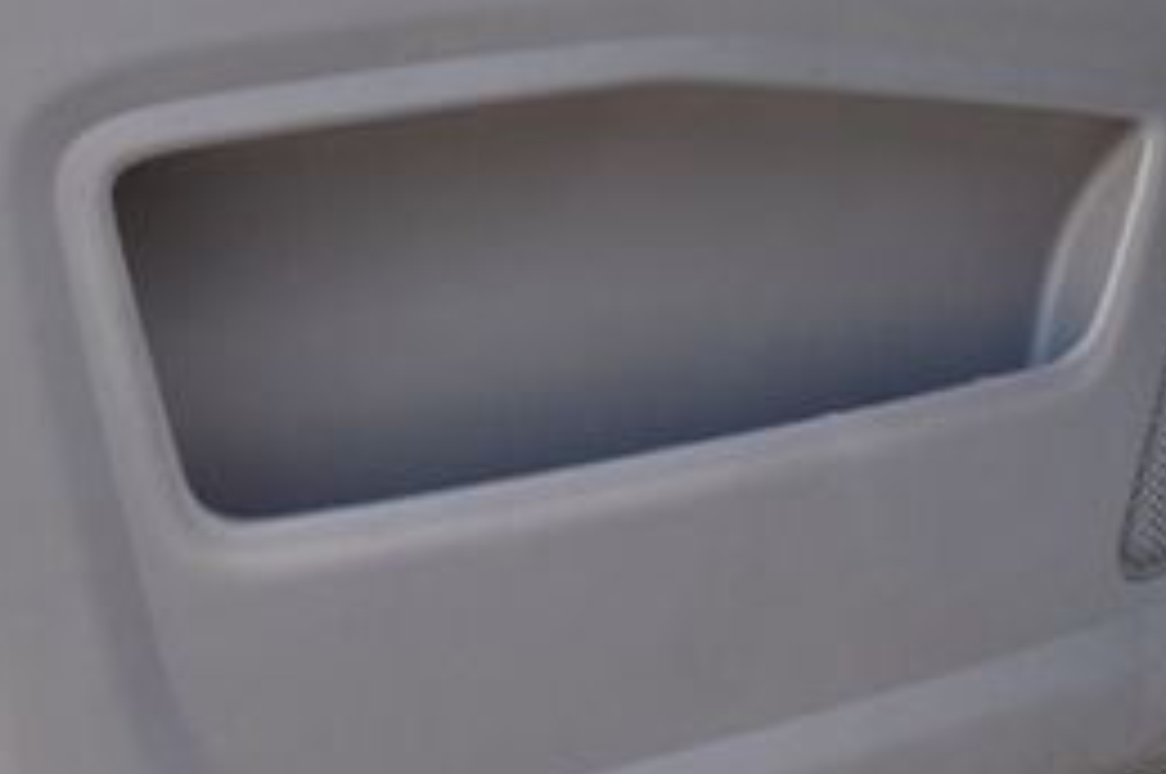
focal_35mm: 126
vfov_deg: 10.7
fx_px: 4076
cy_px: -54
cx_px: 693
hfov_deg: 16.3
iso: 400
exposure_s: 1/50
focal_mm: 34
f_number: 8
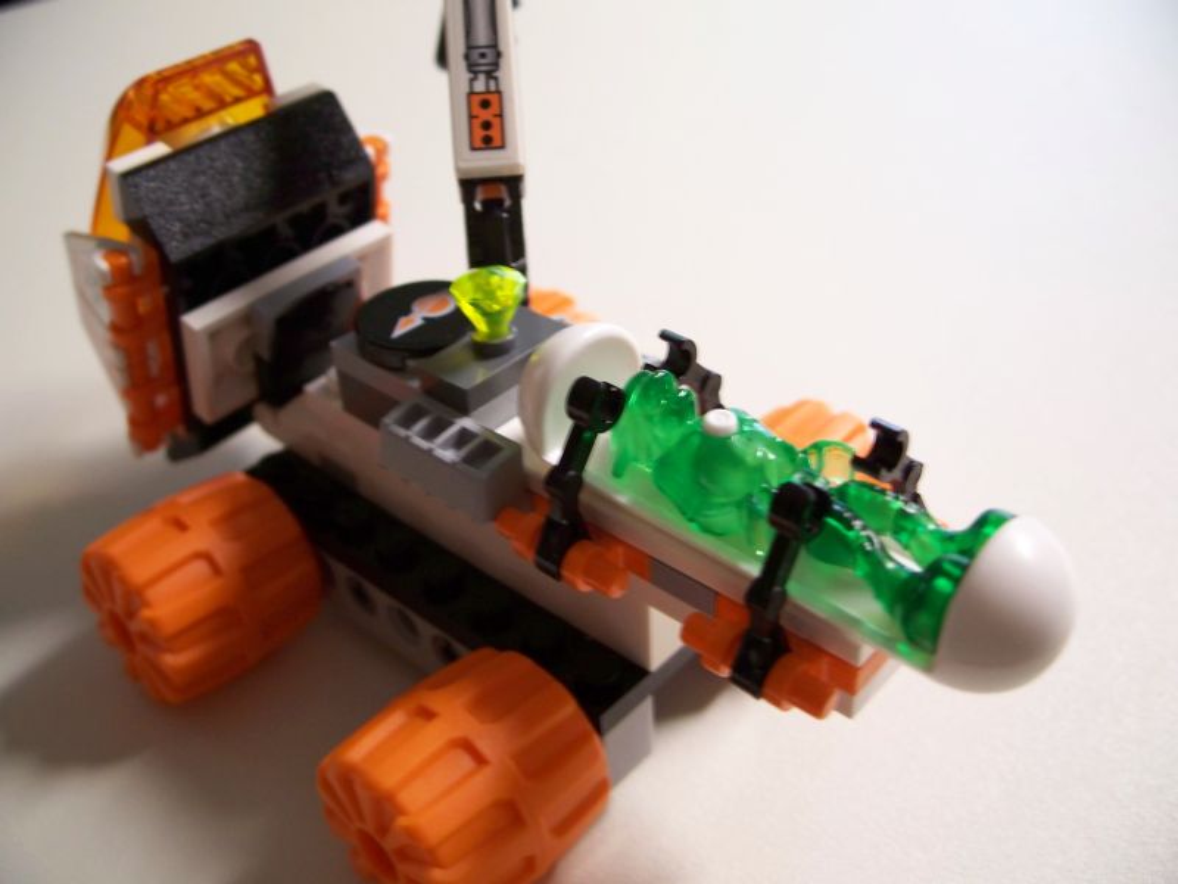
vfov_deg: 38.7
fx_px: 1259
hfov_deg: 50.1
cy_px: 442
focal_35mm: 37
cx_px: 589
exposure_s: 1/8
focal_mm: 7.8
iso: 200
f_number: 2.8
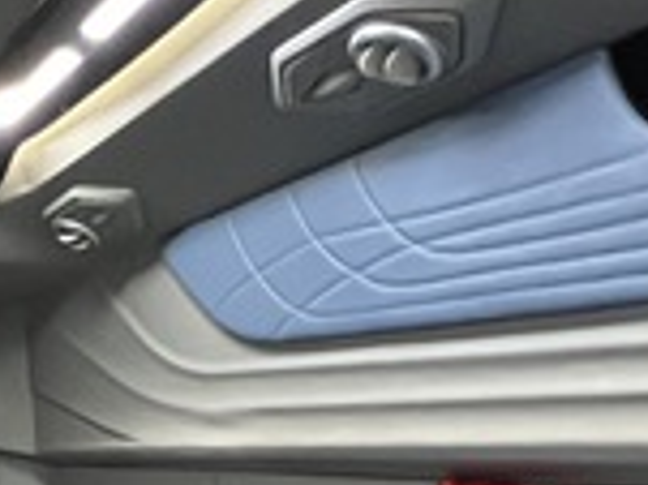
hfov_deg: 24.7
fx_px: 1066
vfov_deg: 20.3
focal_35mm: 57
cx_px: -360
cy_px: 809
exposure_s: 1/51
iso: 800
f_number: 1.8
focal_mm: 1.57
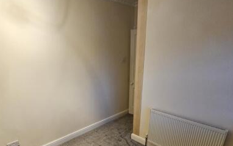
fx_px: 133
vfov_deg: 53.7
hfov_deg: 82.3
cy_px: 116
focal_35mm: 21
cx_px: 116
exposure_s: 1/50
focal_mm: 2.2
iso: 200
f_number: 2.2
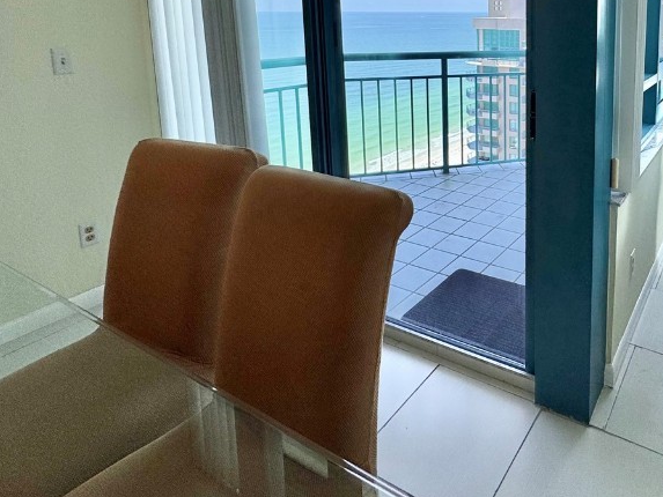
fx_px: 479
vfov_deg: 50.4
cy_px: 76
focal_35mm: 25
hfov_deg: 63.3
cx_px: 532
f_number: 2.2
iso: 40
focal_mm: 2.22
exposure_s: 1/779
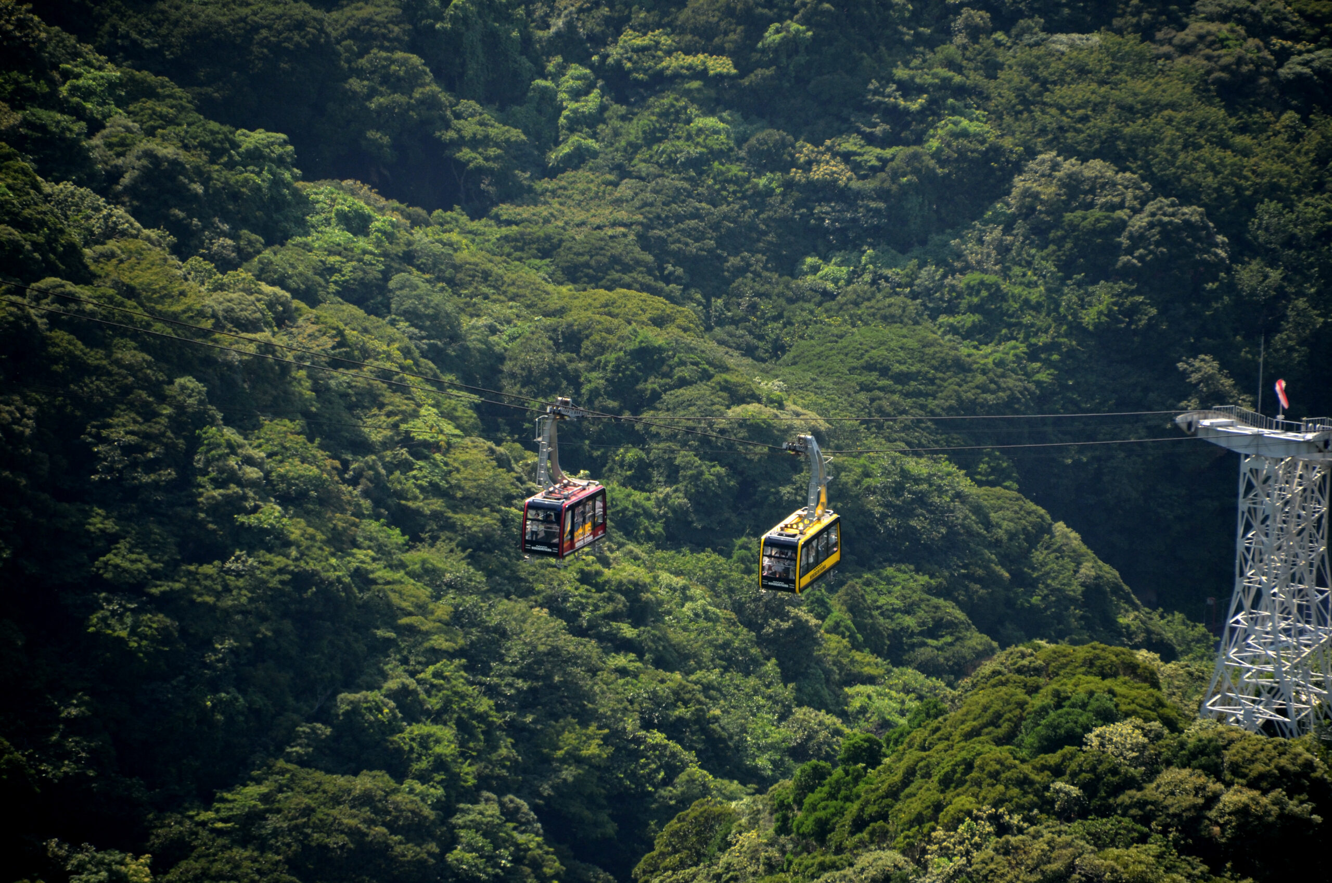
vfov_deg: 4.6
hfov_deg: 6.9
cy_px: 442
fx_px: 11078
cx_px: 666
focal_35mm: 300
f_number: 6.3
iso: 400
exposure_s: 1/800
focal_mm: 200
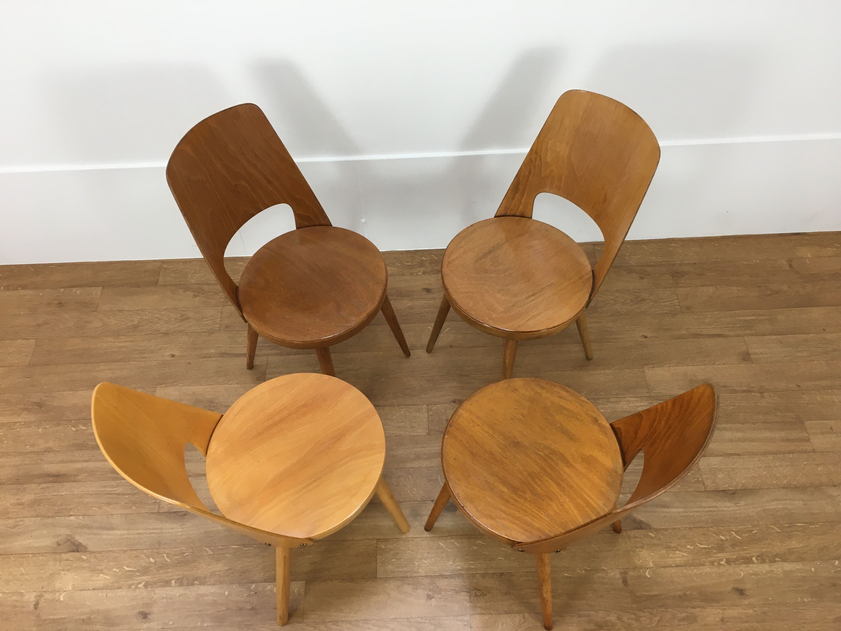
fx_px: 705
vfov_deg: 48.2
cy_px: 316
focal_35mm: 29
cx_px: 420
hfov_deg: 61.7
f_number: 2.2
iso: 40
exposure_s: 1/33
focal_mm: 4.15
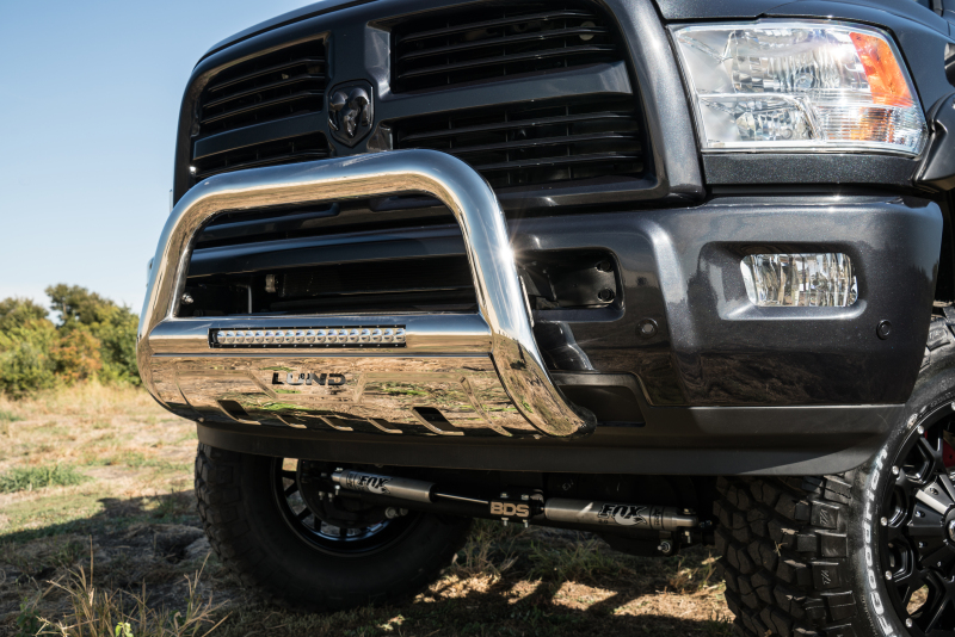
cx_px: 478
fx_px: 1035
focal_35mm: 39
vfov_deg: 34.2
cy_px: 318
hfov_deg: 49.5
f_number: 8
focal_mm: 39
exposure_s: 1/60
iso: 160
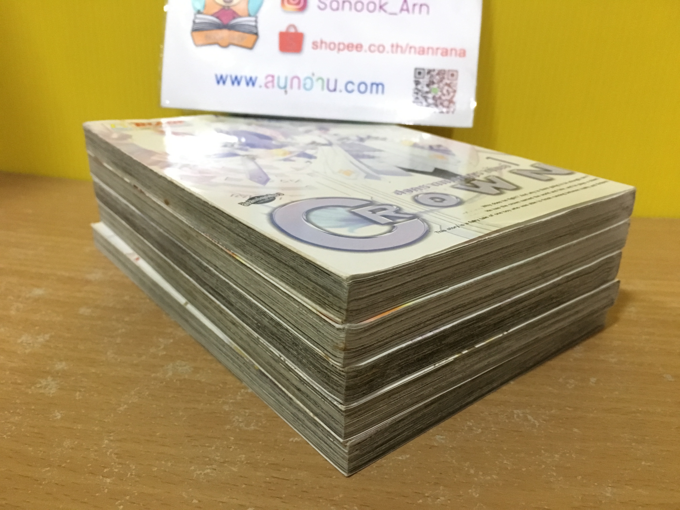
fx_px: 570
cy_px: 255
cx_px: 340
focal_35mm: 29
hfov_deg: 61.7
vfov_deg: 48.2
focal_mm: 4.15
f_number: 2.2
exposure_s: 1/17
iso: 320
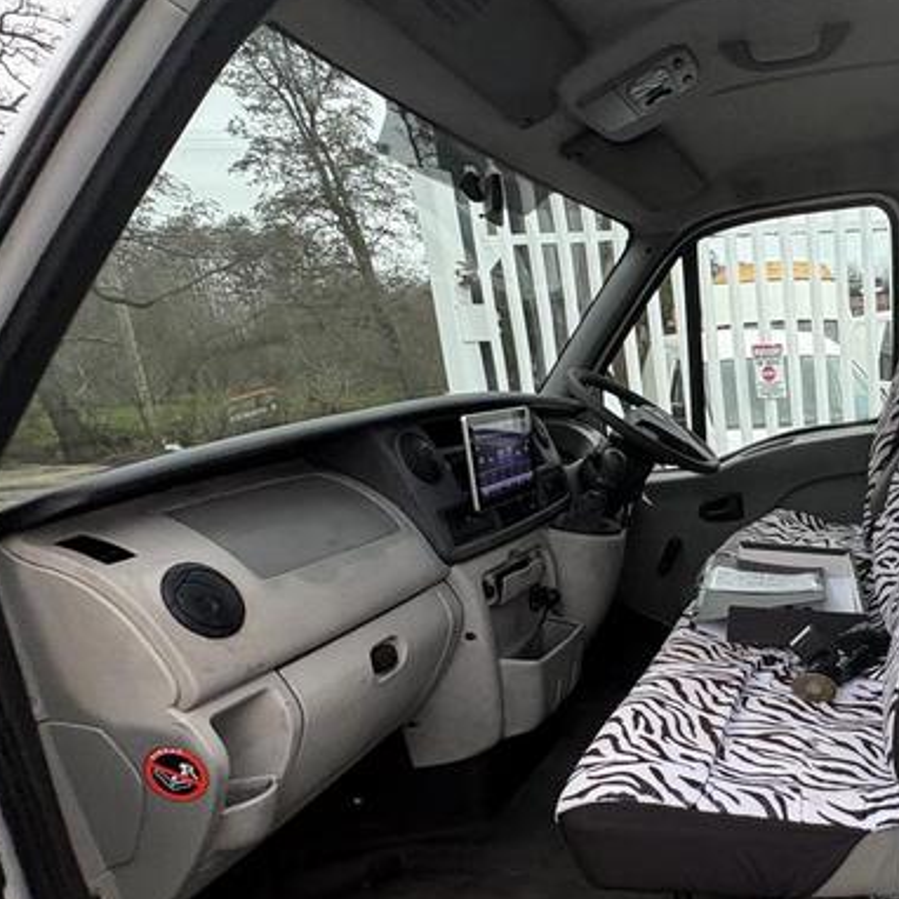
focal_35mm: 29
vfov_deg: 54.7
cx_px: 868
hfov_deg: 47.6
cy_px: 586
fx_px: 852
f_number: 2.2
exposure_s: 1/99
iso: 64
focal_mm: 2.22
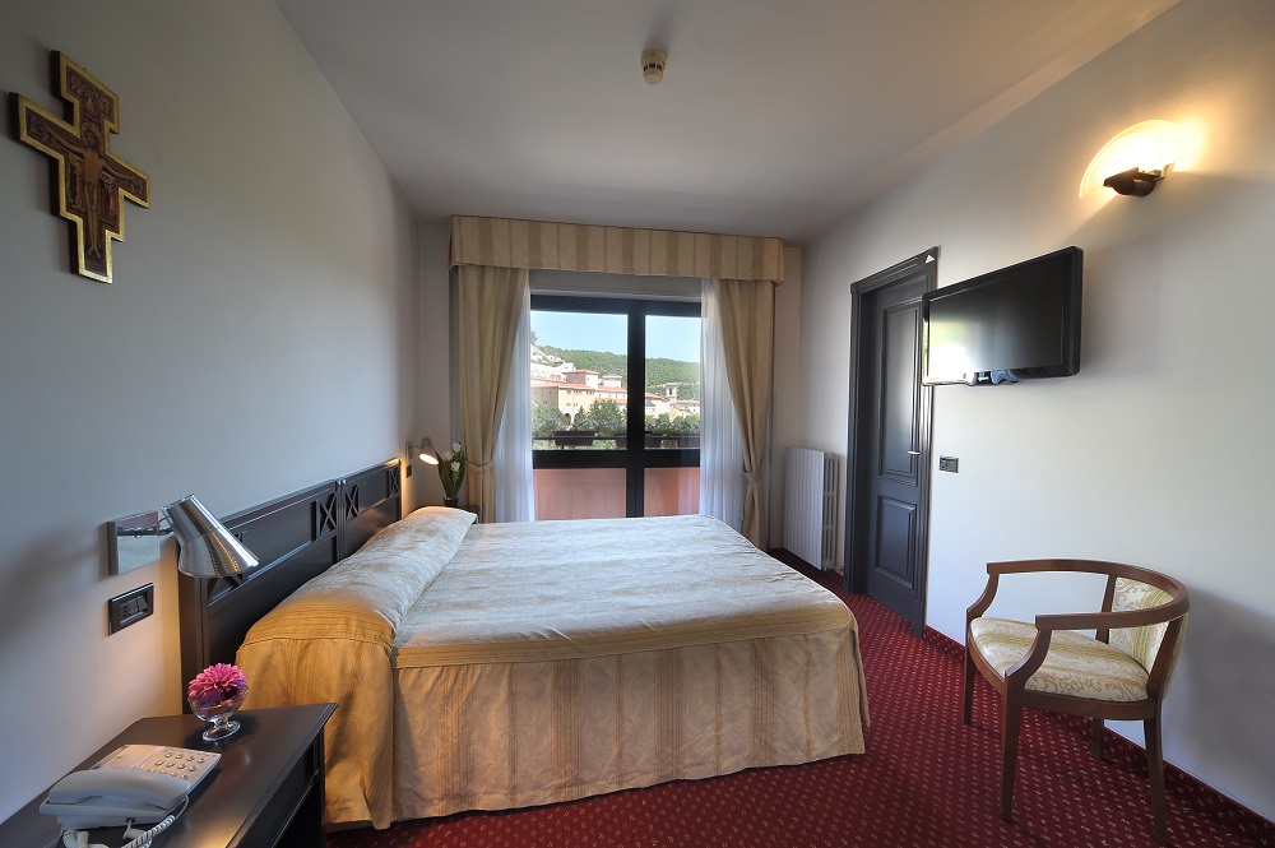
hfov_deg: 104.3
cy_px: 424
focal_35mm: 14
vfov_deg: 81.1
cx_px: 638
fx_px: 495
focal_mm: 14
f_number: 13
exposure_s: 1/3
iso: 200
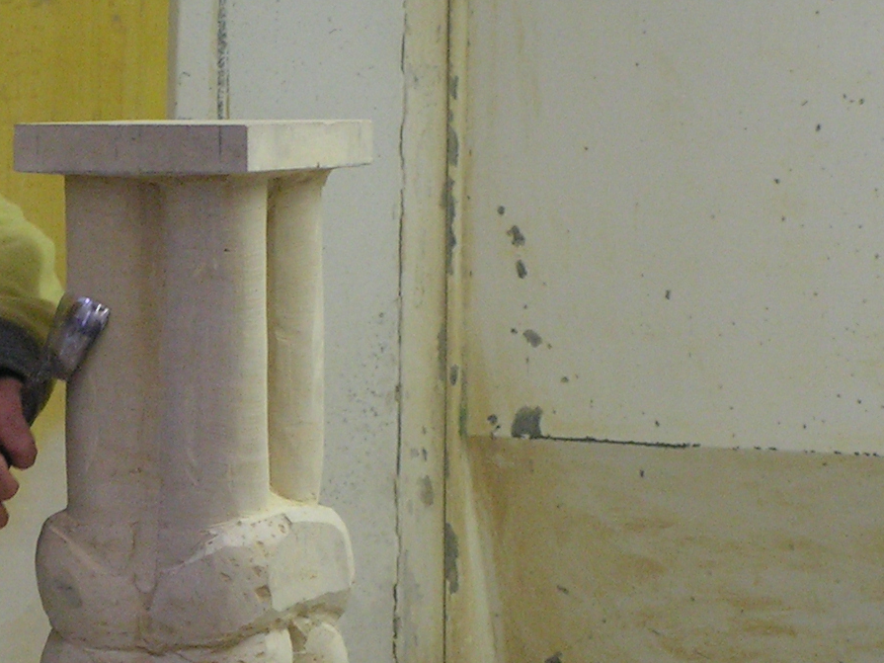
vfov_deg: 7.2
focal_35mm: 206
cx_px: -3
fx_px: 5260
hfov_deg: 9.5
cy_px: 477
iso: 200
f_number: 3.3
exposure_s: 1/30
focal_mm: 15.1
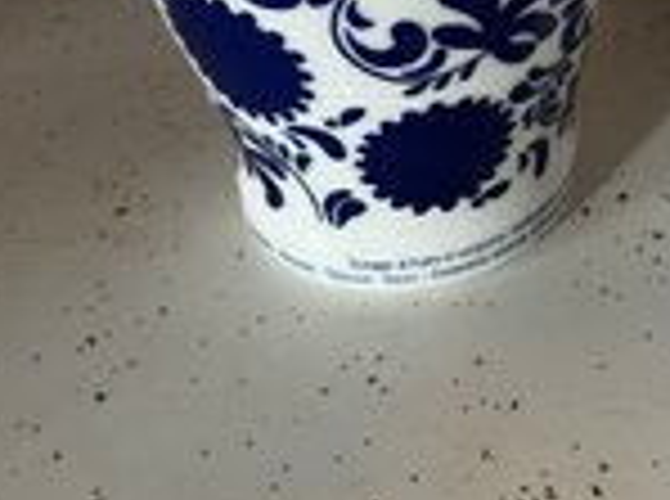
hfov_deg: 30.1
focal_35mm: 60
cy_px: -52
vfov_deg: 22.9
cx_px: 668
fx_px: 1159
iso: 125
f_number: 1.6
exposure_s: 1/60
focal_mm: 5.1
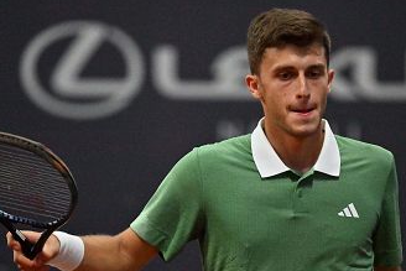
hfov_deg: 3.3
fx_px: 7029
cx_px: 207
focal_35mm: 623
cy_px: 165
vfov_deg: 2.2
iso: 8000
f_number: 5.6
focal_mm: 400
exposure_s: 1/1250
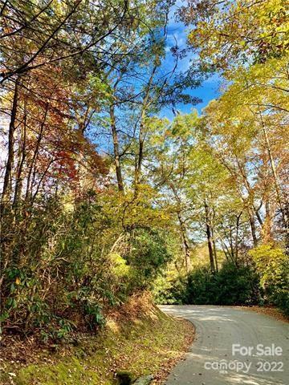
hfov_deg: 53.1
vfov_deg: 67.3
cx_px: 144
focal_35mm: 26
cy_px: 192
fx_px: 289
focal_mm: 4.25
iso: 25
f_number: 1.8
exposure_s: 1/214
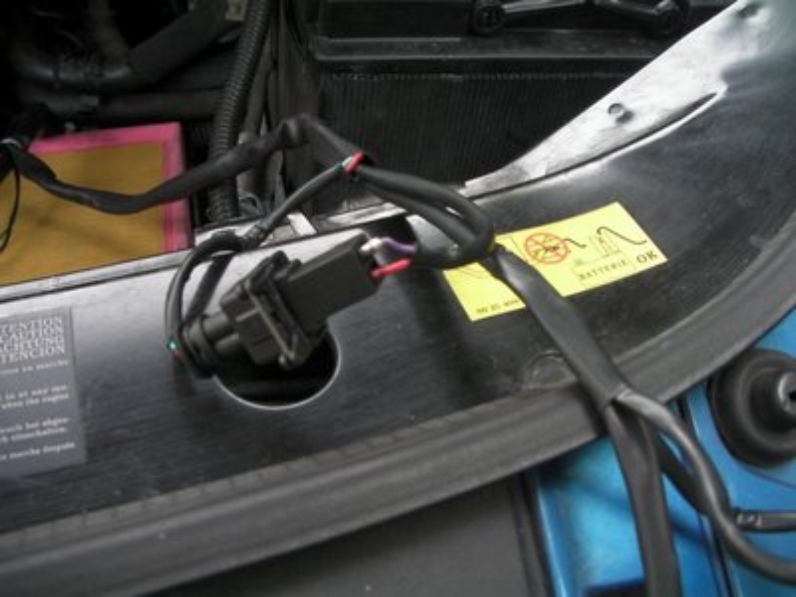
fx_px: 874
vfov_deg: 37.7
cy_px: 298
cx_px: 398
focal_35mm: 38
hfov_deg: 49.0
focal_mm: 6.3
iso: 155
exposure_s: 1/30
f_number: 3.5
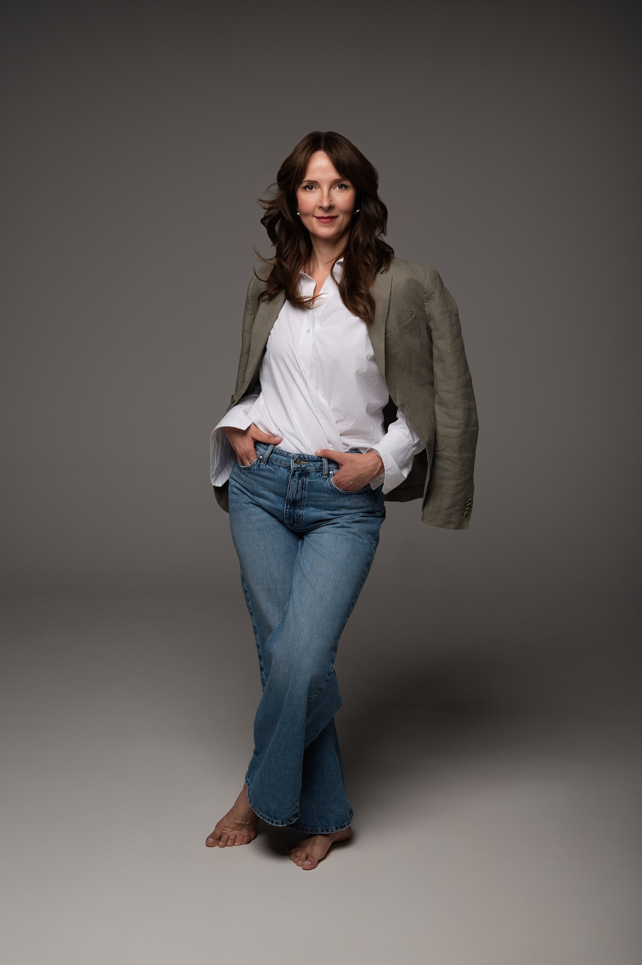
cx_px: 321
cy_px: 482
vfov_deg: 37.5
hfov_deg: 25.5
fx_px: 1420
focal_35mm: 53
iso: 100
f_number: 7.1
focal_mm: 53
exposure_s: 1/200
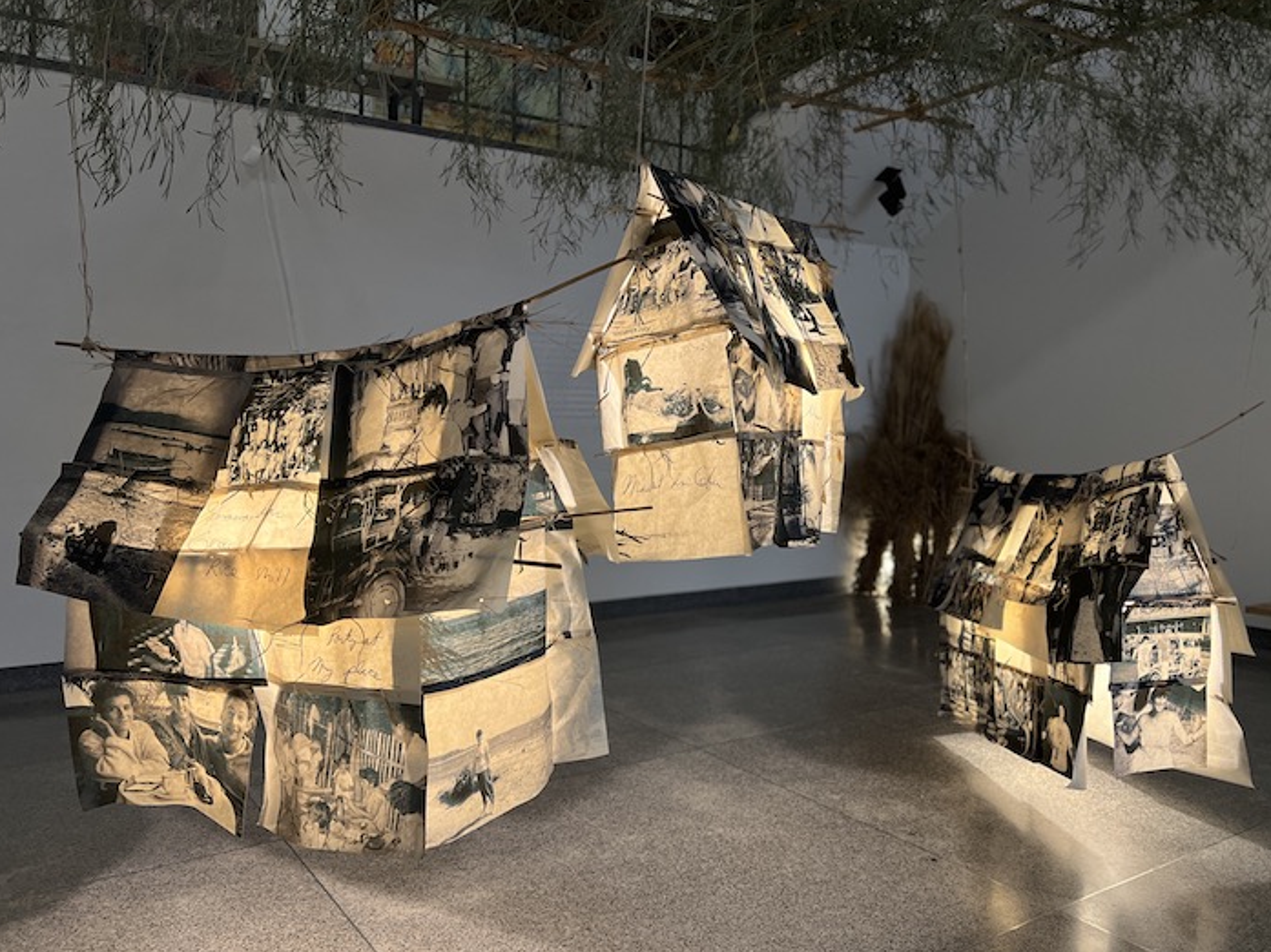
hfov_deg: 63.5
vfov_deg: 49.7
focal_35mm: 28
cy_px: 479
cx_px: 649
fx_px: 1028
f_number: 1.5
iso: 160
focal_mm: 5.7
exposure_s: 1/60
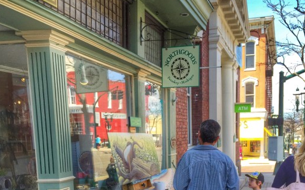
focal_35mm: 42
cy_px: 183
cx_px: 155
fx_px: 349
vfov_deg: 28.9
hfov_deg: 47.2
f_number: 2.2
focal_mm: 4.15
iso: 32
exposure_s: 1/501
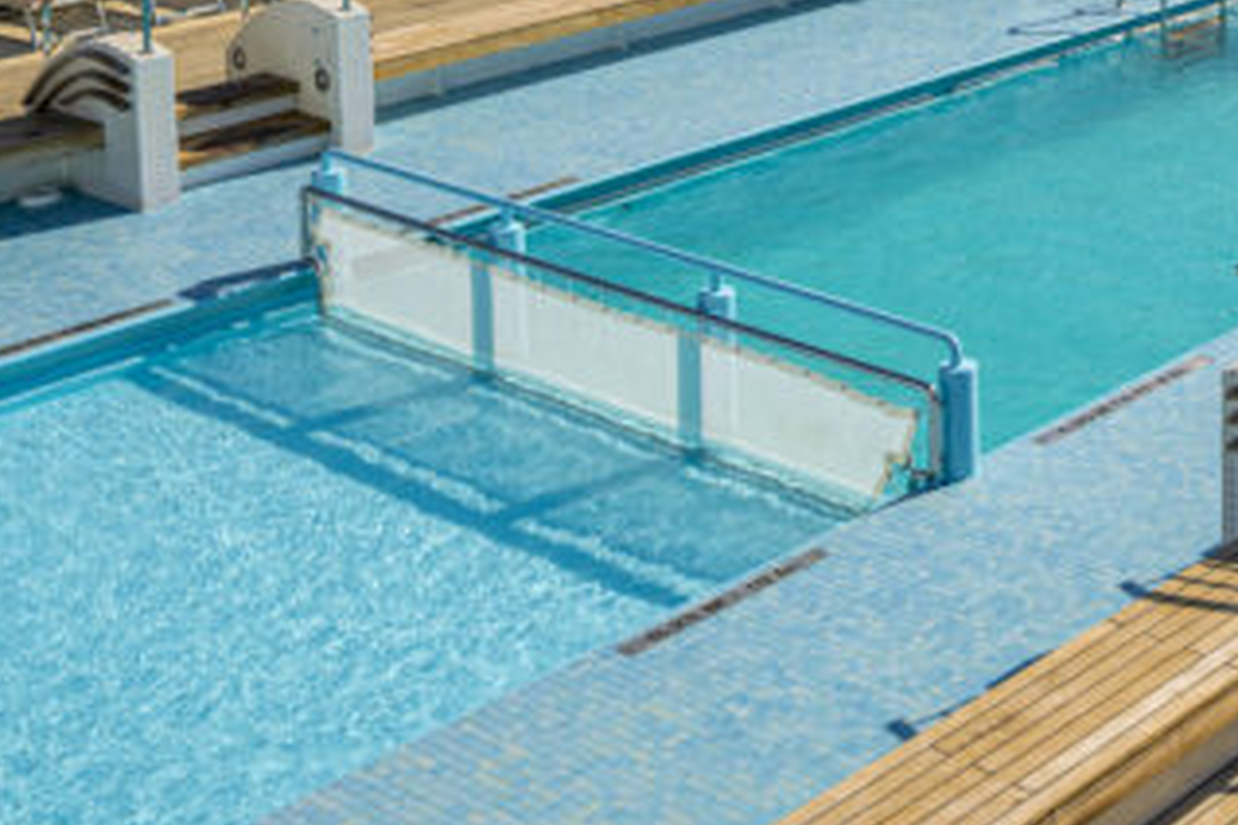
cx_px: 1551
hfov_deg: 25.1
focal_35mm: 71
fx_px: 2441
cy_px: -309
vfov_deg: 17.7
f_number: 11
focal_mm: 24
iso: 200
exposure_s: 1/250
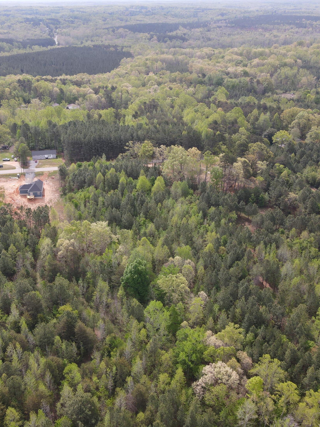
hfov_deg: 42.6
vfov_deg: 55.4
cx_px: 117
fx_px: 407
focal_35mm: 33
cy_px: 209
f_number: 2.8
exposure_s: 1/15
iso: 130
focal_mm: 4.5
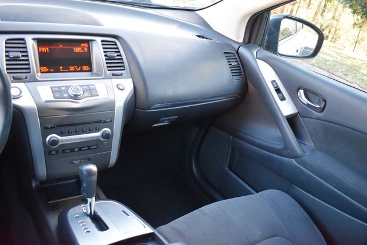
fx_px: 352
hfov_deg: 55.1
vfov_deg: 38.4
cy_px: 122
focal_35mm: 34
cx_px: 184
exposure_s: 1/125
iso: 1400
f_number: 3.8
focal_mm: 23
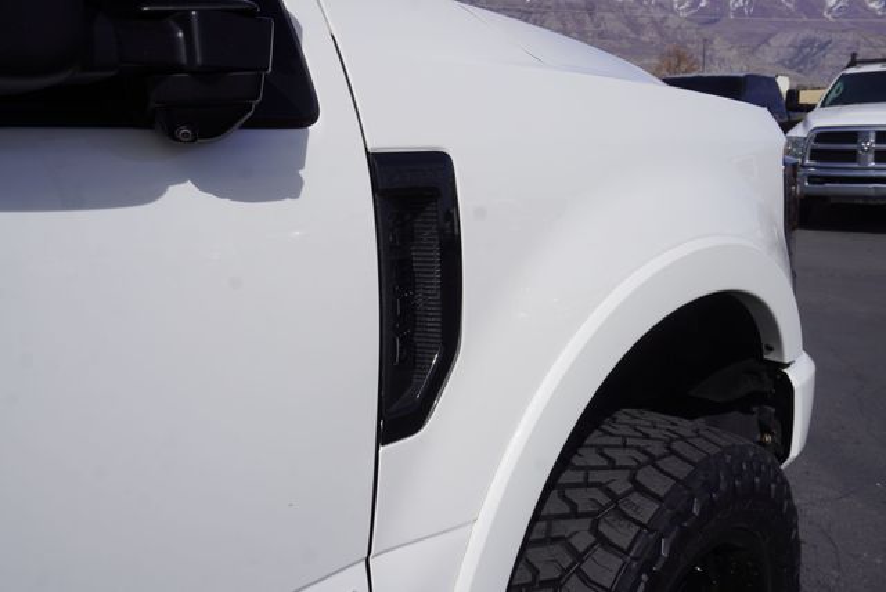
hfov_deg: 57.2
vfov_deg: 40.0
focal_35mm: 33
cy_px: 296
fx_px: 813
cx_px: 443
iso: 100
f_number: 10
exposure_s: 1/400
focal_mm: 22
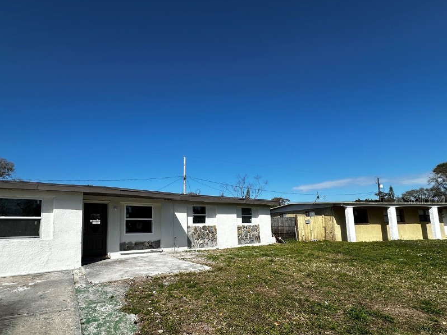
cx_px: 170
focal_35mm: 18
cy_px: 200
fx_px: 232
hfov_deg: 86.2
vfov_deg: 70.9
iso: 50
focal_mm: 2.22
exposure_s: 1/2959
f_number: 2.2
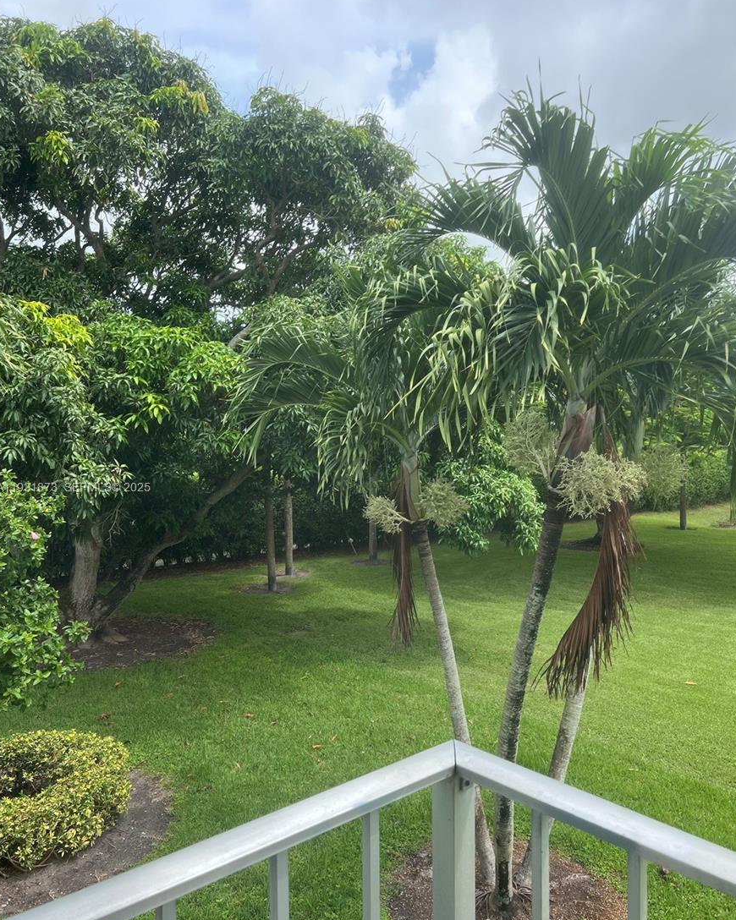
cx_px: 375
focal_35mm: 28
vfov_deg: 62.2
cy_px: 489
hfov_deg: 51.5
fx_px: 763
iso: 50
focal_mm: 5.7
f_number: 1.5
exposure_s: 1/1252
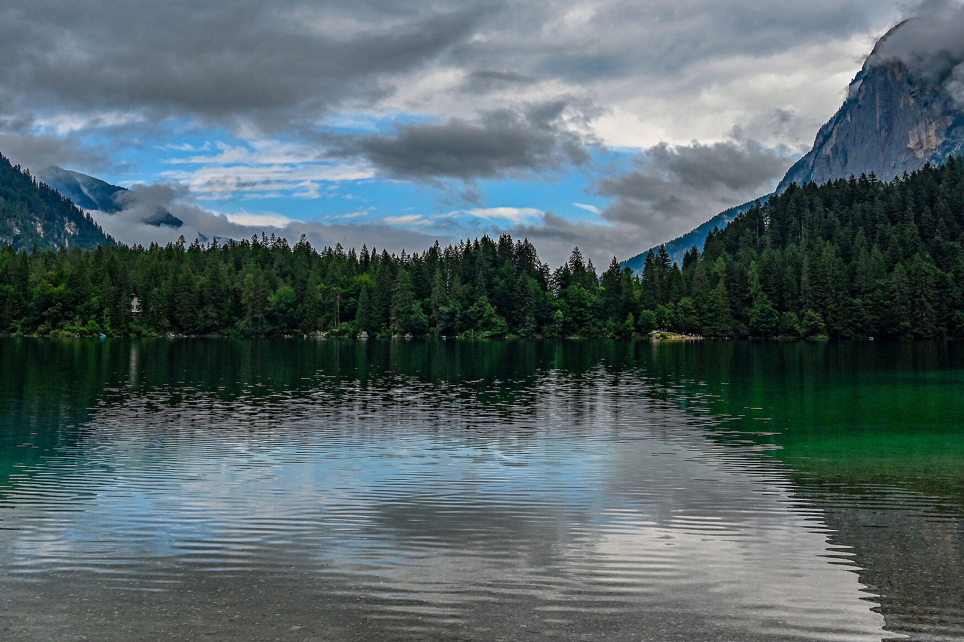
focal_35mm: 41
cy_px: 230
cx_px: 447
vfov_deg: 32.6
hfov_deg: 47.7
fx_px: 1089
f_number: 9
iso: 160
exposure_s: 1/320
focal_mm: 29.5
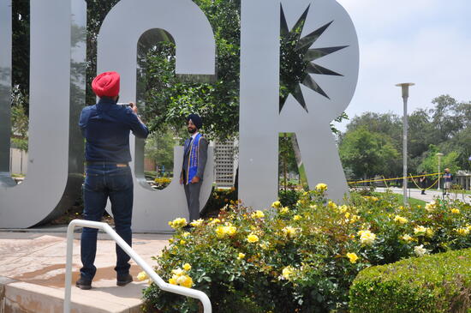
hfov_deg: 46.5
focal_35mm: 42
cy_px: 156
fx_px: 549
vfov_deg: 31.8
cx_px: 236
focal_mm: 28
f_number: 13
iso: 200
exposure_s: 1/160
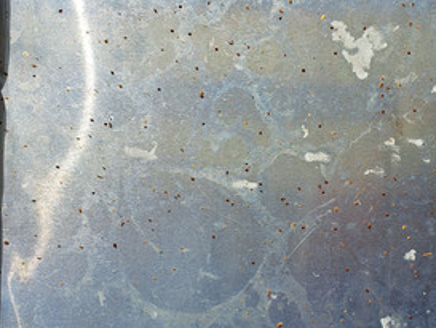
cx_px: 371
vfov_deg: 32.9
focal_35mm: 44
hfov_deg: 40.5
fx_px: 554
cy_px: 156
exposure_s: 1/2551
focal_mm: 5.23
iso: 50
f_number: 1.8
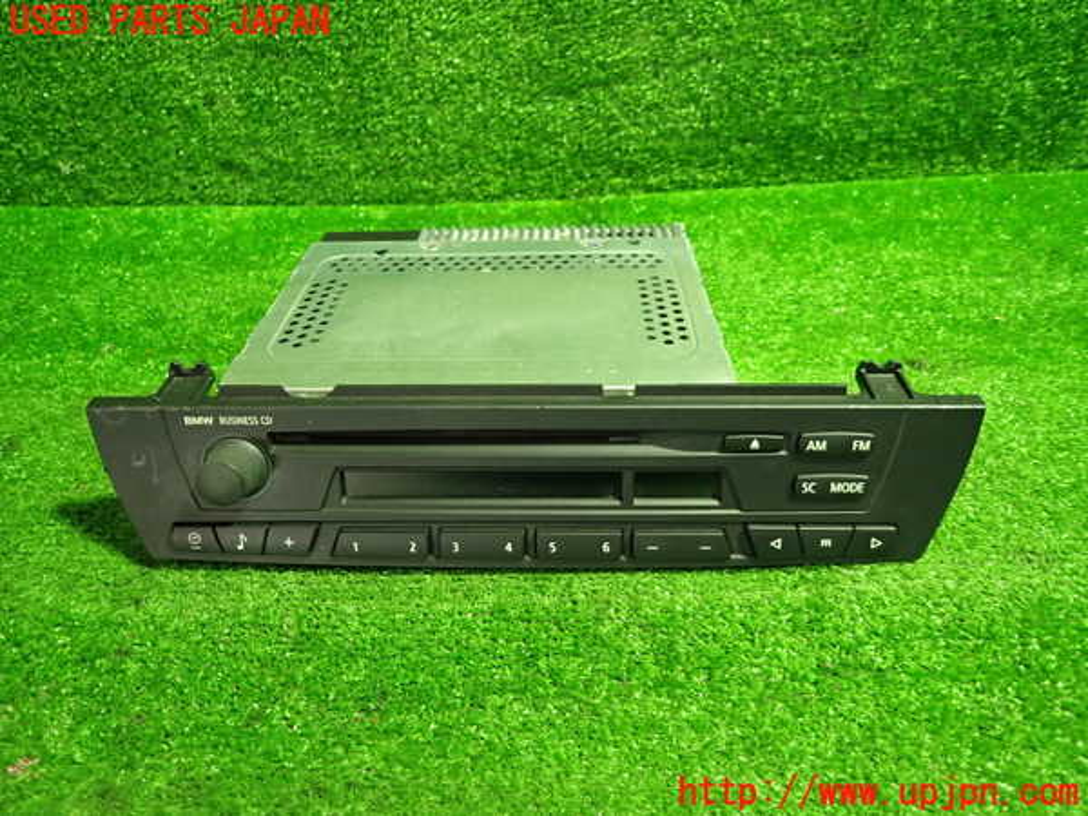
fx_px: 786
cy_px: 408
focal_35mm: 25
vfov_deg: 54.9
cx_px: 544
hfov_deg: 69.4
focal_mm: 4.5
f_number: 2
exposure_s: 1/30
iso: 400
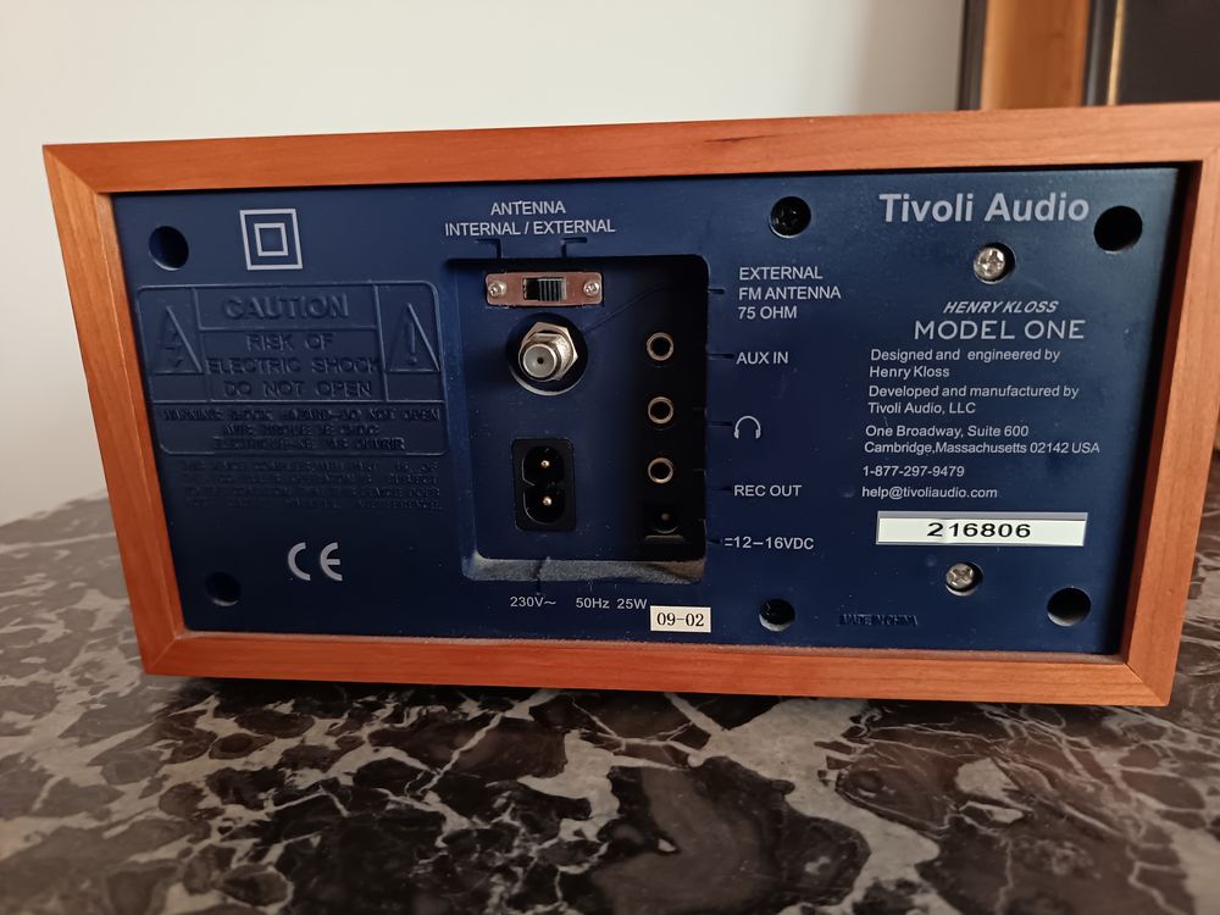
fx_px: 846
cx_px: 610
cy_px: 458
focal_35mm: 24
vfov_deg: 56.8
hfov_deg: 71.6
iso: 5562
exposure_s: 1/16.7
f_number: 1.75
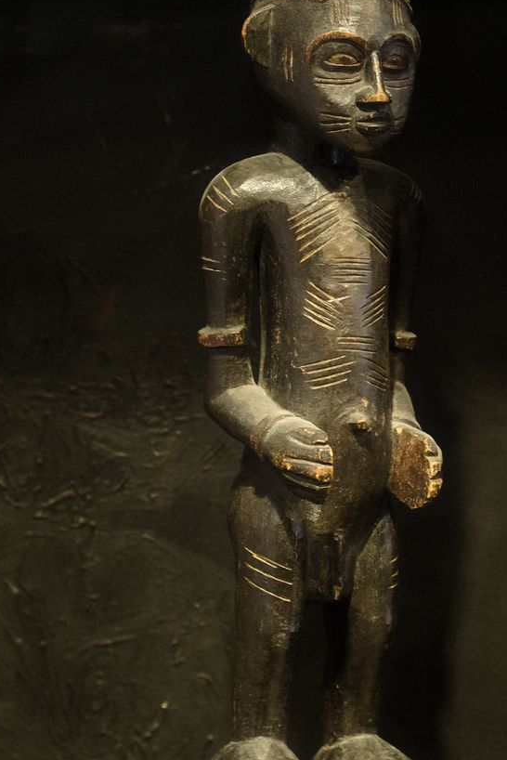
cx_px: 287
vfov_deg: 14.3
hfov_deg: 9.6
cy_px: 309
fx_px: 3018
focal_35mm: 143
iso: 2000
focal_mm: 60
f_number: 4.5
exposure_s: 1/20
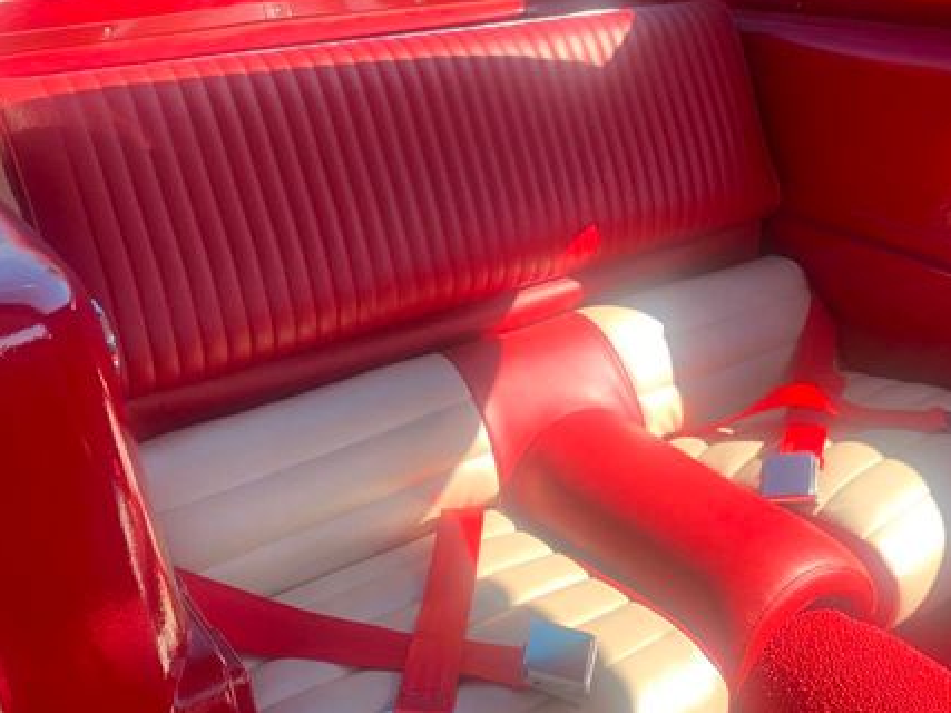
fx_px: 1071
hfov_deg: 47.8
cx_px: 530
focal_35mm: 39
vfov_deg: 36.7
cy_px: 290
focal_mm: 4.25
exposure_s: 1/396
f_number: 1.8
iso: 25
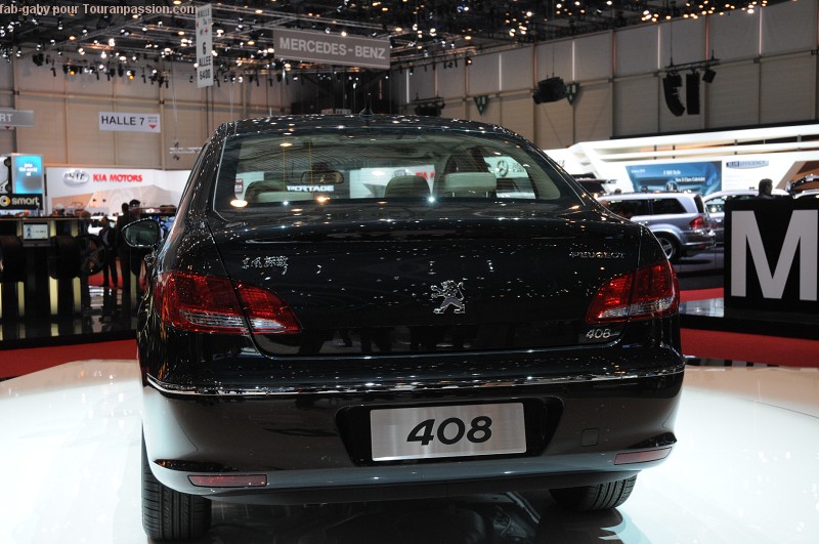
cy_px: 272
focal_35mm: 51
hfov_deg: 38.9
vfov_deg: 26.4
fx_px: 1159
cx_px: 410
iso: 800
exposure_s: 1/125
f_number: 5.6
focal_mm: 34
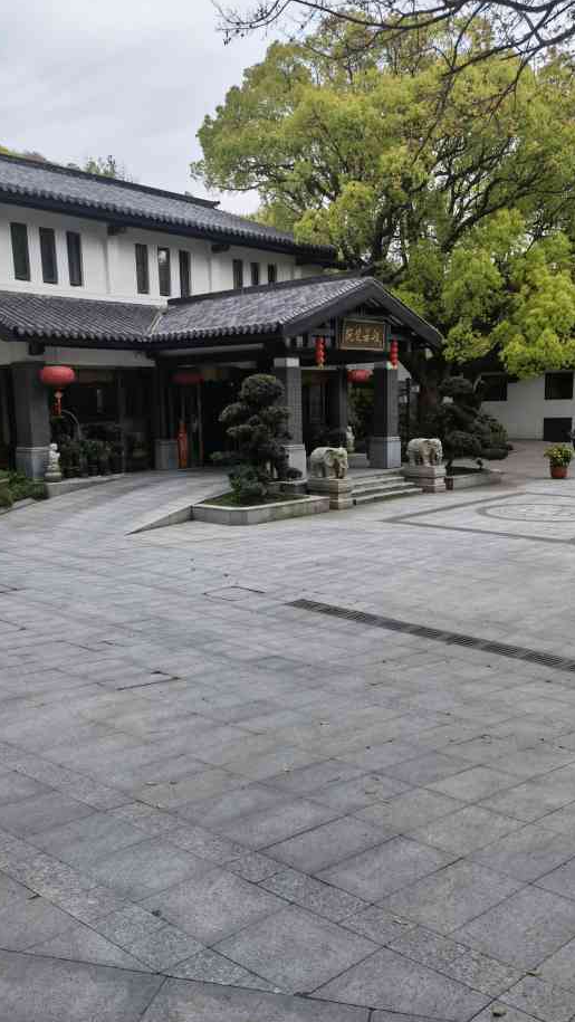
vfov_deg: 64.3
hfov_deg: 39.0
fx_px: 813
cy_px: 515
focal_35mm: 30
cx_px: 291
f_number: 1.9
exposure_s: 1/3333
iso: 50
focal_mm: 6.67
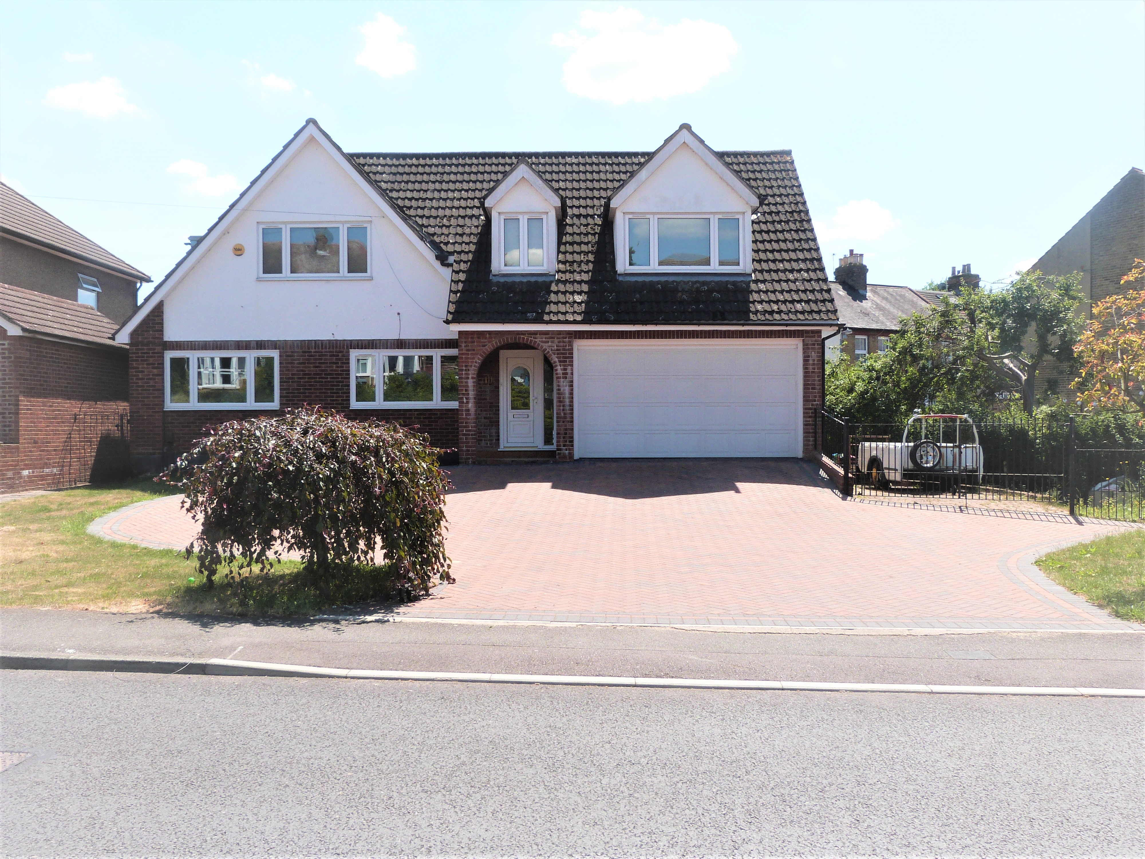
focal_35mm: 30
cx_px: 572
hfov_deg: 60.0
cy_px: 430
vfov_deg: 46.8
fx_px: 992
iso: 100
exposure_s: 1/320
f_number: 5.6
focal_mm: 5.2
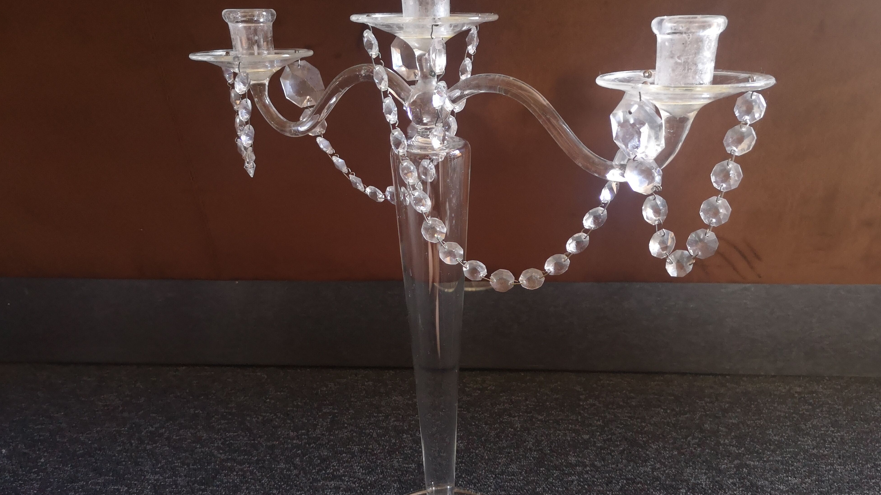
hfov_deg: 64.3
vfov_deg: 38.9
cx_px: 448
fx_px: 701
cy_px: 282
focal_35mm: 30
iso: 400
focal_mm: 3.95
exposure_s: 1/33.3
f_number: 1.8
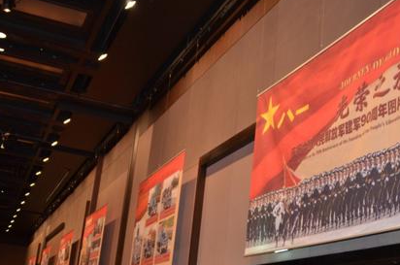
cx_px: 219
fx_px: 566
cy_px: 146
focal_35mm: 51
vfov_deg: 26.4
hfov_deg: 38.9
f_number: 3.5
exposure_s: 1/60
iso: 800
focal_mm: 28
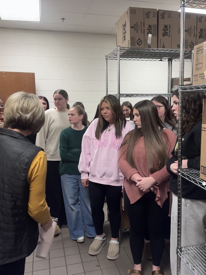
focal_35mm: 24
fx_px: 190
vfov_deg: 71.6
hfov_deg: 56.8
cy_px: 138
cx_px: 103
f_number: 1.78
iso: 200
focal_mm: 6.76
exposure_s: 1/60
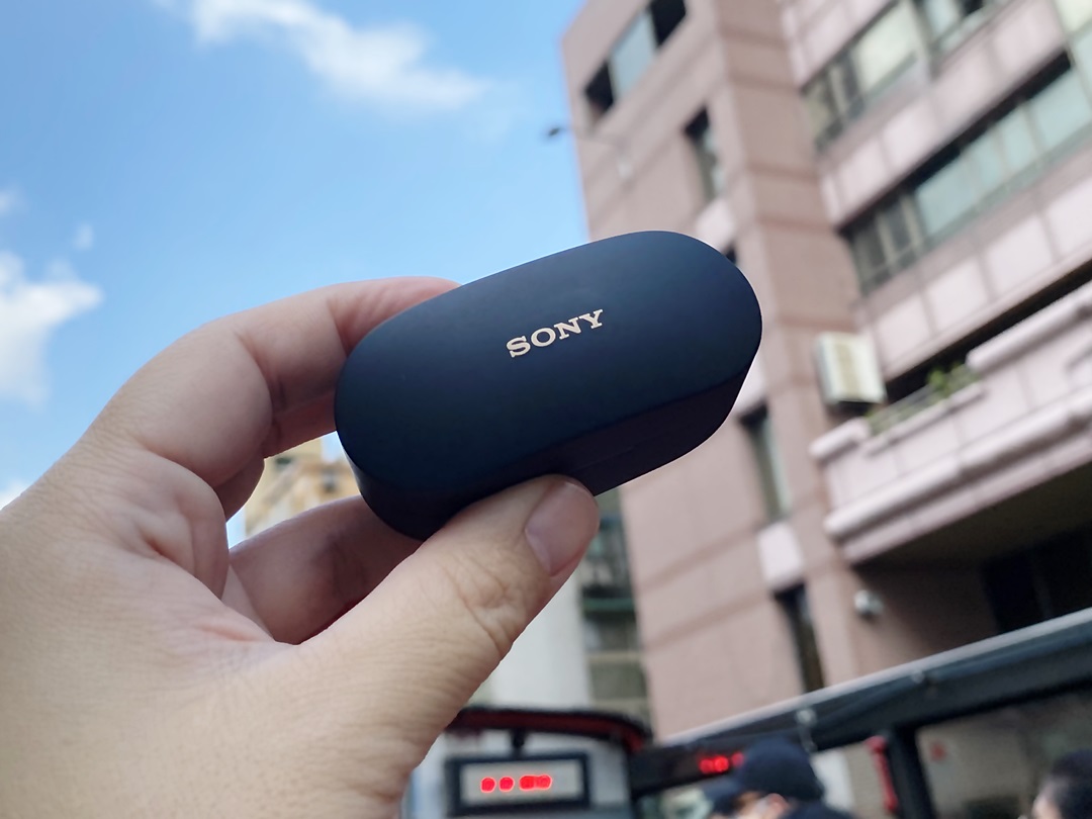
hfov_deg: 67.3
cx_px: 546
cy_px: 410
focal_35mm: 26
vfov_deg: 53.1
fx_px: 820
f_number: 1.8
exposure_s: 1/1245
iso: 32
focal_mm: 4.25
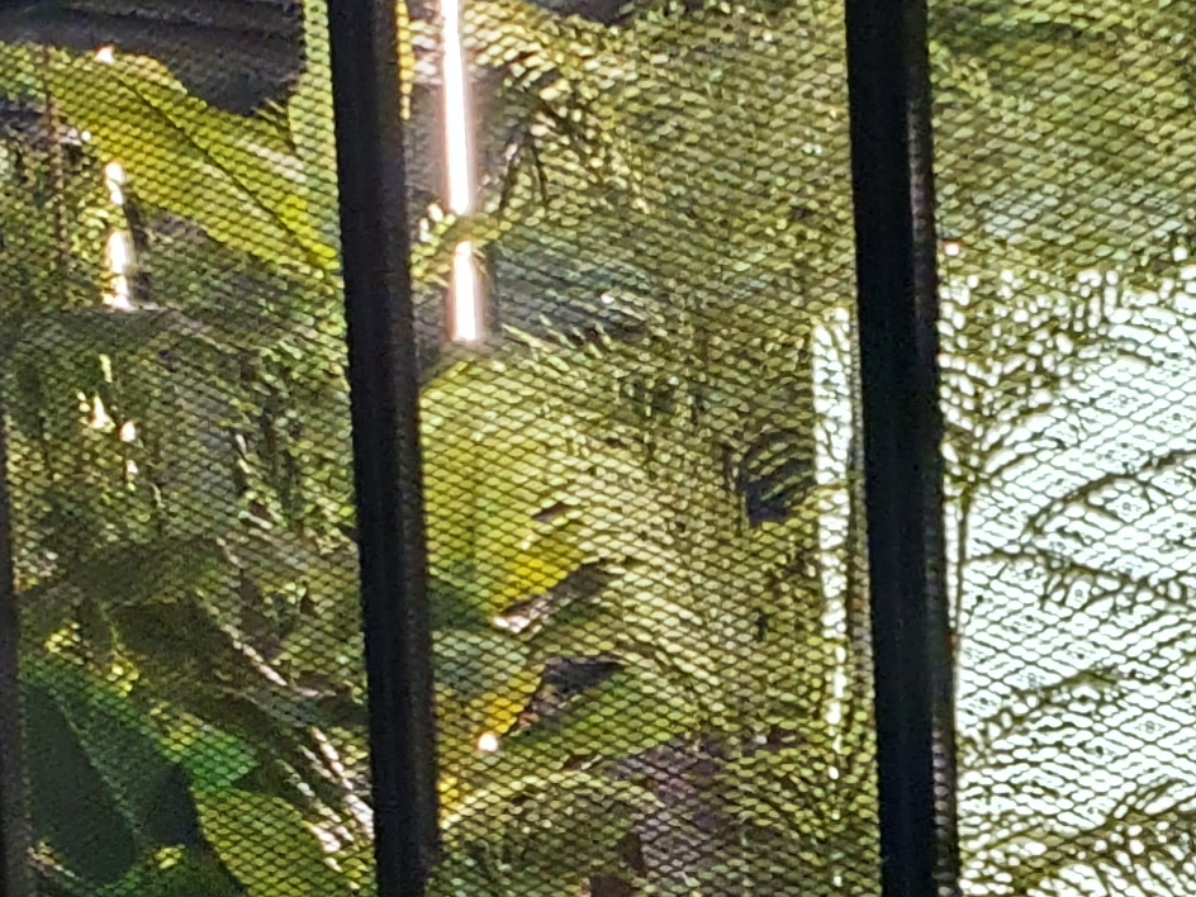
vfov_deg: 13.2
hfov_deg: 17.6
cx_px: 891
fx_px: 3835
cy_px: 844
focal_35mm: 111
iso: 640
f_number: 2.4
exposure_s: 1/50
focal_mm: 4.32
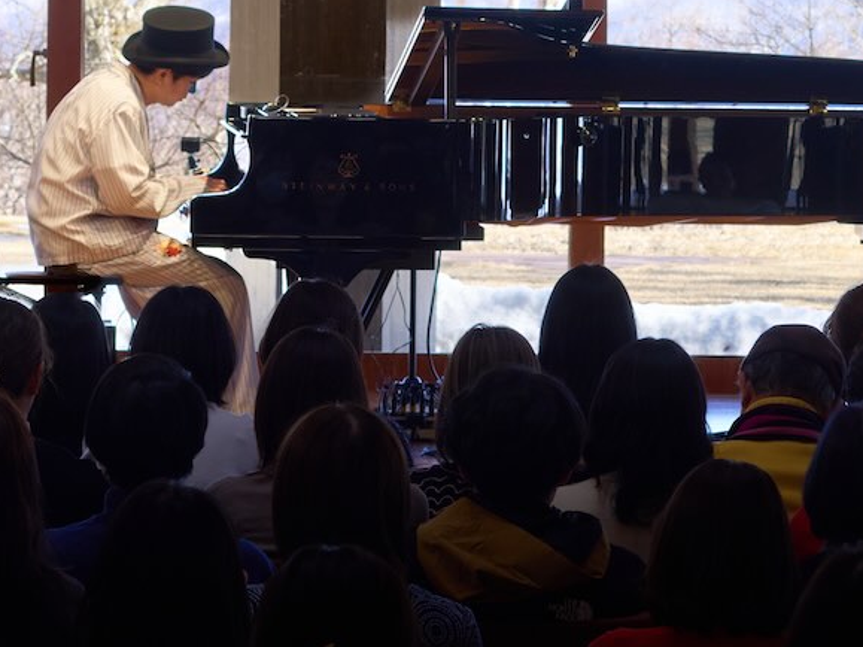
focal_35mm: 287
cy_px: 165
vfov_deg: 5.2
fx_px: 7154
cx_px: 376
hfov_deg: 6.9
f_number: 9
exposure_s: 1/100
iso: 250
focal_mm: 90
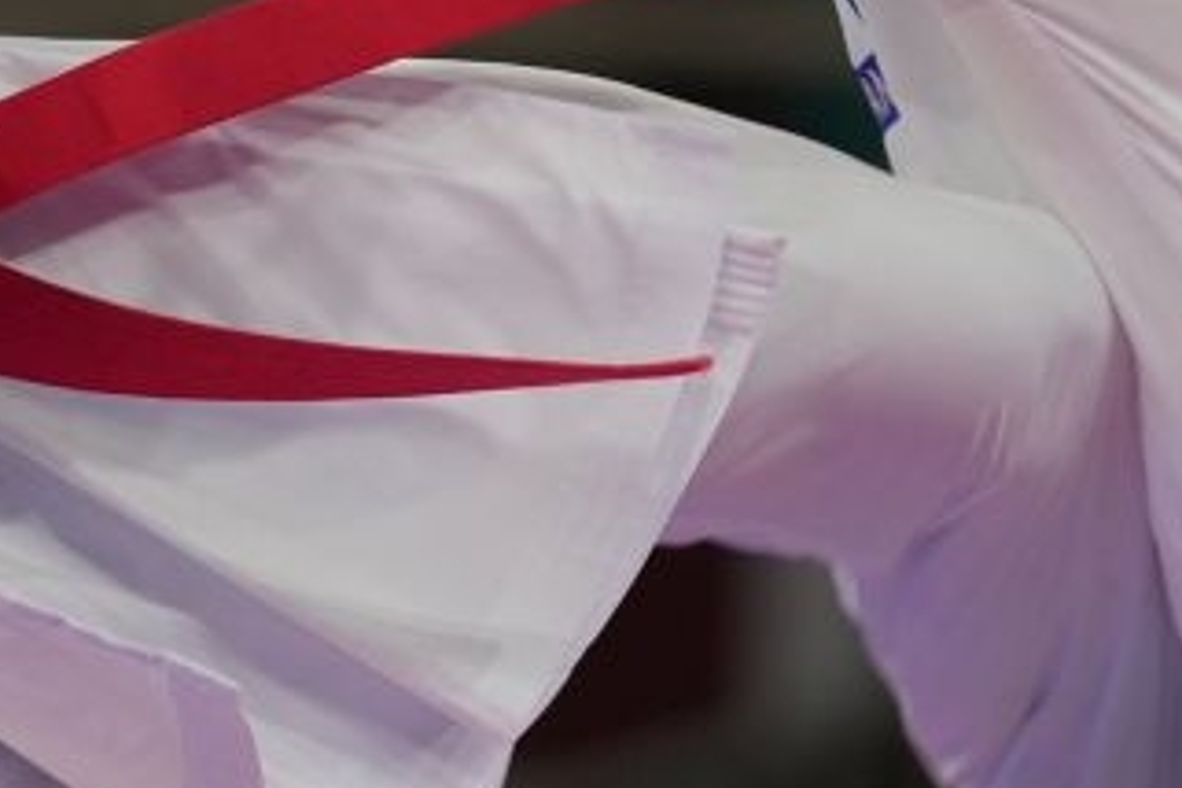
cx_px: 722
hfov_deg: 1.9
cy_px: 637
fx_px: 34801
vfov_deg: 1.3
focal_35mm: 1060
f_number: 2.8
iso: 400
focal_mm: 189
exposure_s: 1/1000
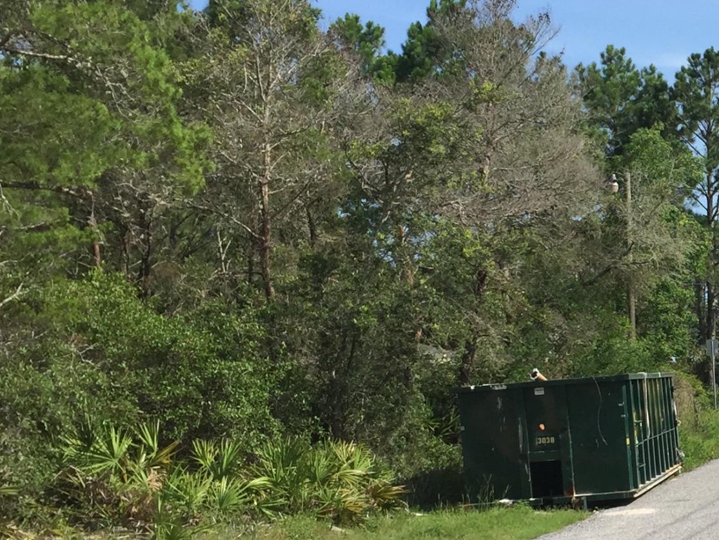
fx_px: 1621
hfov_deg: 23.1
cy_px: 364
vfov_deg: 18.8
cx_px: 838
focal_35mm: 78
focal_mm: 4.15
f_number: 2.2
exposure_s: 1/1364
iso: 32
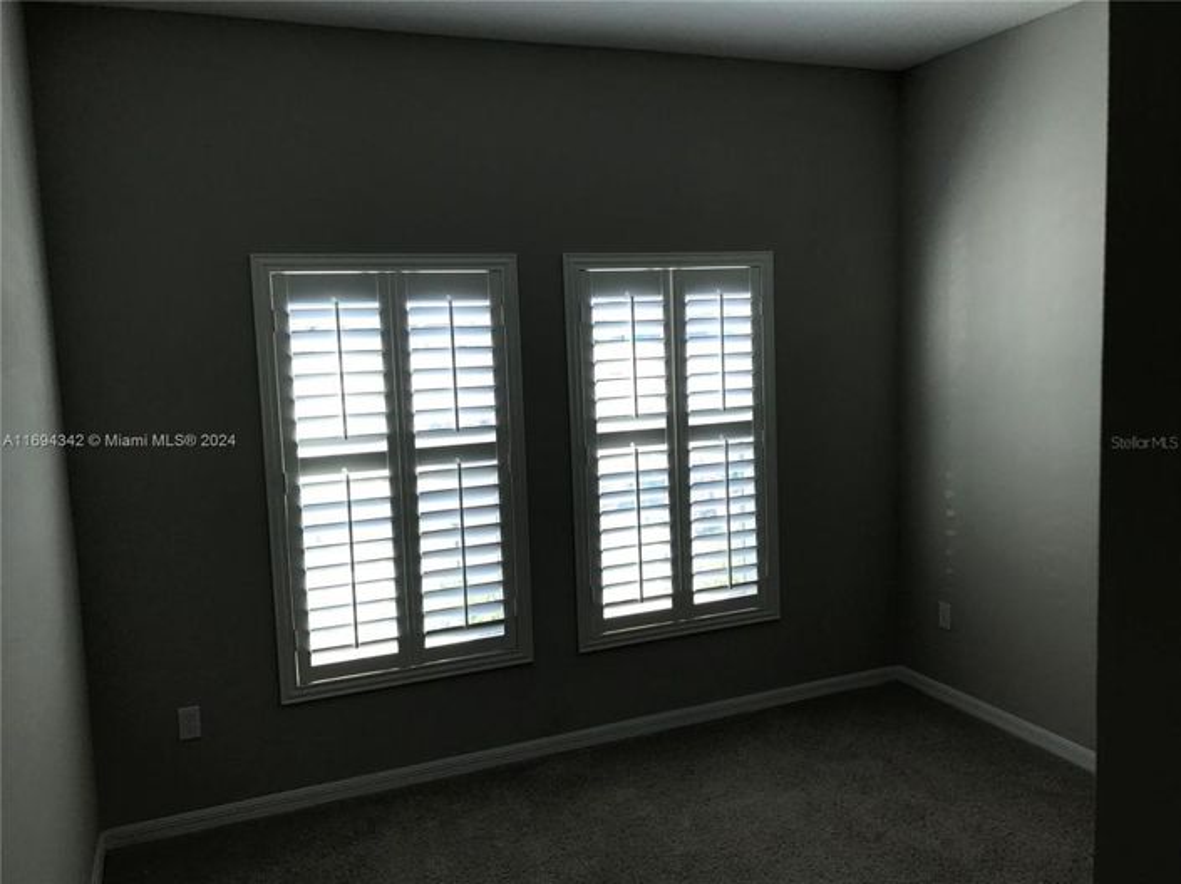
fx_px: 955
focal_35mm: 28
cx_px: 590
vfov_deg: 49.7
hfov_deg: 63.5
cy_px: 442
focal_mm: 3.99
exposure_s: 1/121
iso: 20
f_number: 1.8
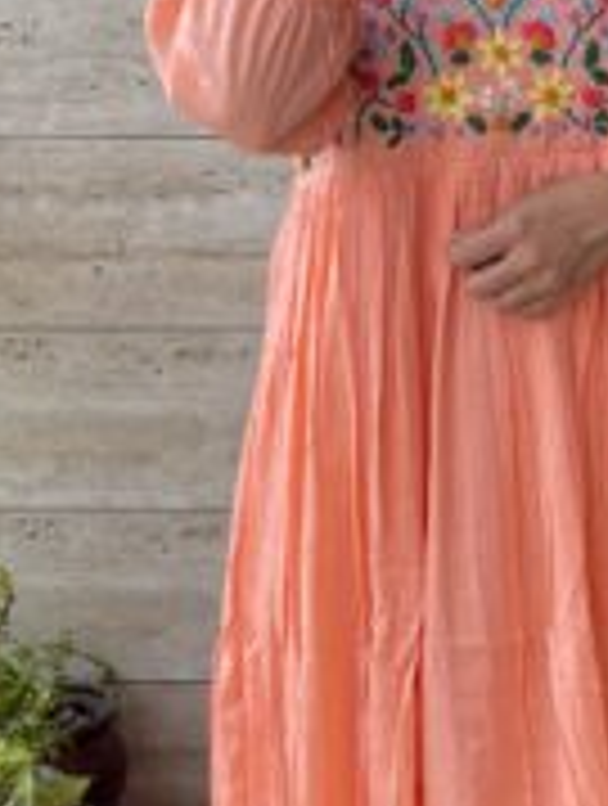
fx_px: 1820
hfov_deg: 18.7
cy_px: 518
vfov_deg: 24.9
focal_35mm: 78
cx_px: 531
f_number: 1.6
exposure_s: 1/770
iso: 32
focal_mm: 5.1
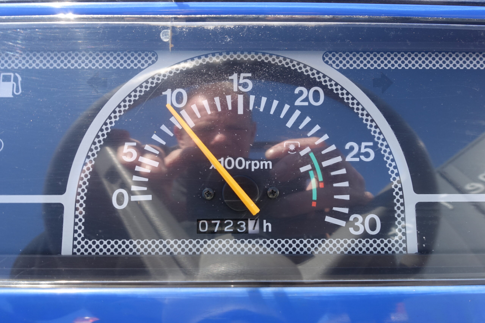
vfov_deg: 53.1
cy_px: 162
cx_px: 242
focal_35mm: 24
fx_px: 323
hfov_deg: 73.7
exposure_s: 1/80
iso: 125
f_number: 5.6
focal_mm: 8.8
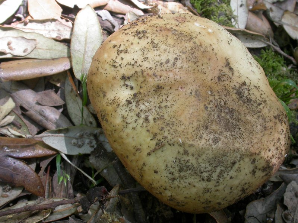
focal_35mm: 56
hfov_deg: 34.3
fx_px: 482
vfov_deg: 26.1
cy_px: 112
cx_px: 149
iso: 100
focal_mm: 11.6
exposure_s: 1/5.5
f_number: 7.7
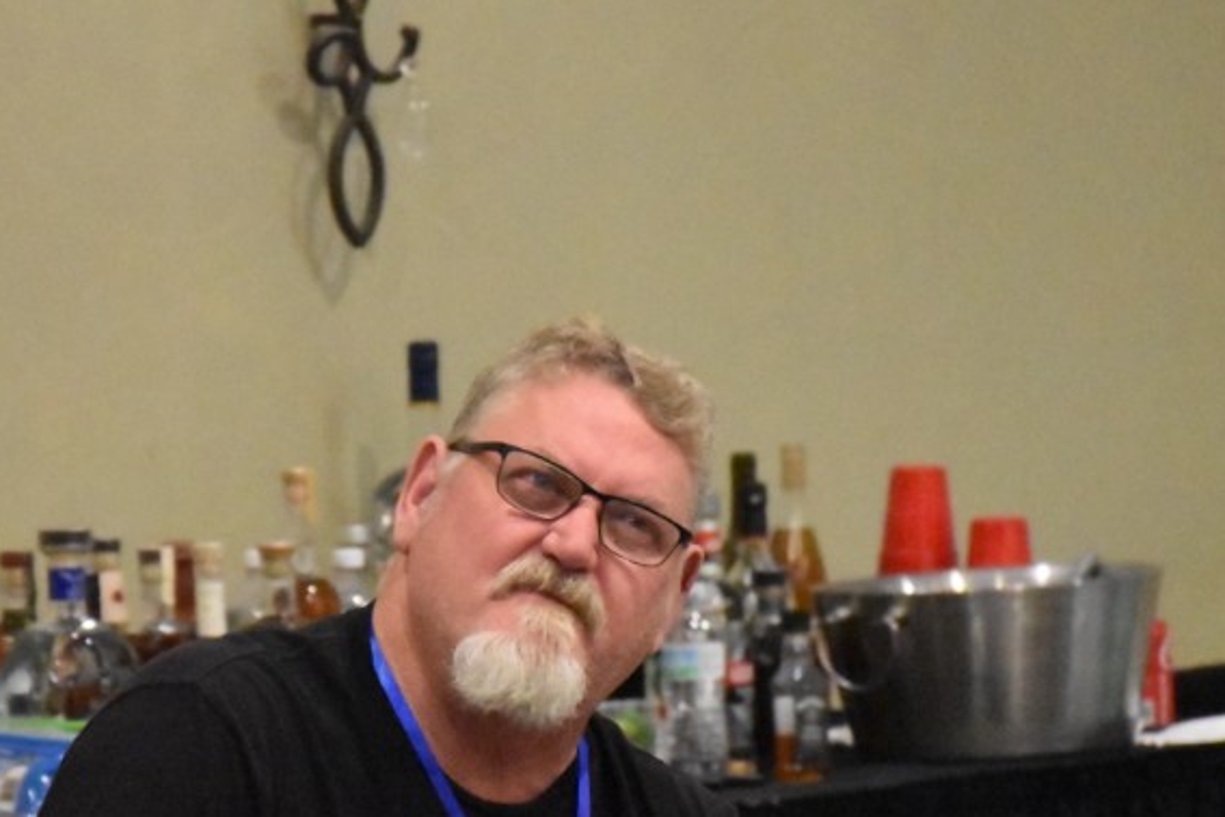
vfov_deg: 4.3
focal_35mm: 320
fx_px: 10889
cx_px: 542
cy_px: 614
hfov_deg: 6.4
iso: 12800
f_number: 5.6
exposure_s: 1/60
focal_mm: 105
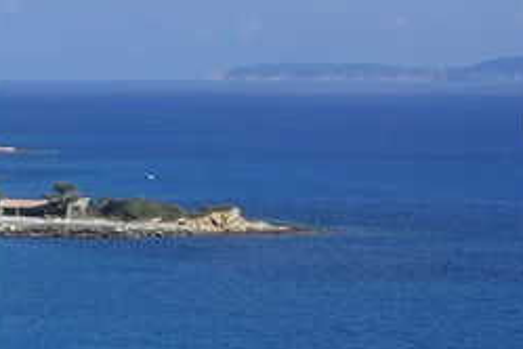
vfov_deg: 8.1
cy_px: 425
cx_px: -998
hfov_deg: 9.7
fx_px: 2426
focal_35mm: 167
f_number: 16
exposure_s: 1/160
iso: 200
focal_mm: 26
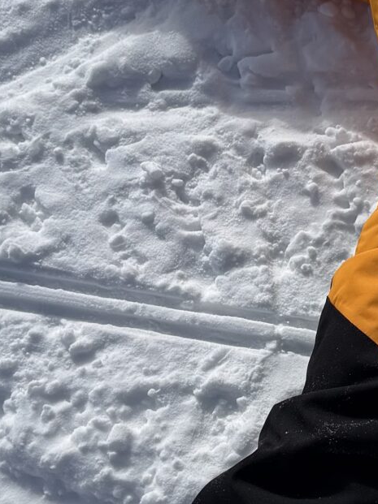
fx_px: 1443
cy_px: 206
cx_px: 504
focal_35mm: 99
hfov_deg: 14.3
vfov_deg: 19.8
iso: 80
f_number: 1.78
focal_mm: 6.76
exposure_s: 1/7353
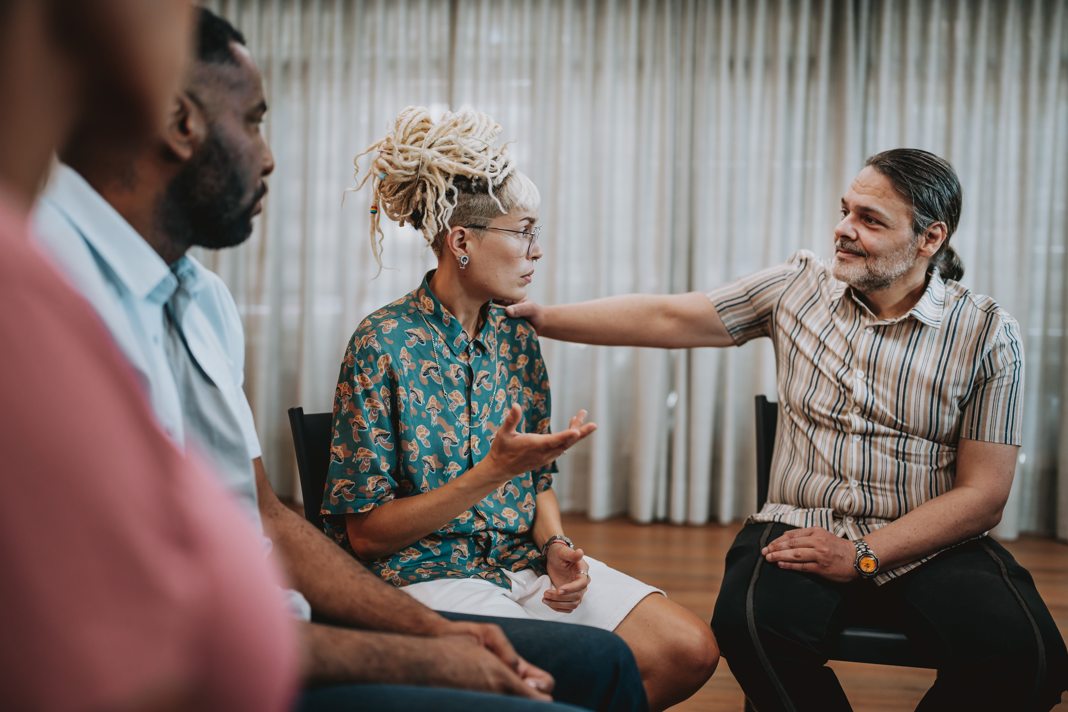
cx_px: 534
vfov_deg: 37.9
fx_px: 1038
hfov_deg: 54.4
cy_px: 356
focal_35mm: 35
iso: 320
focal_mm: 35
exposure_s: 1/125
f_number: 1.4
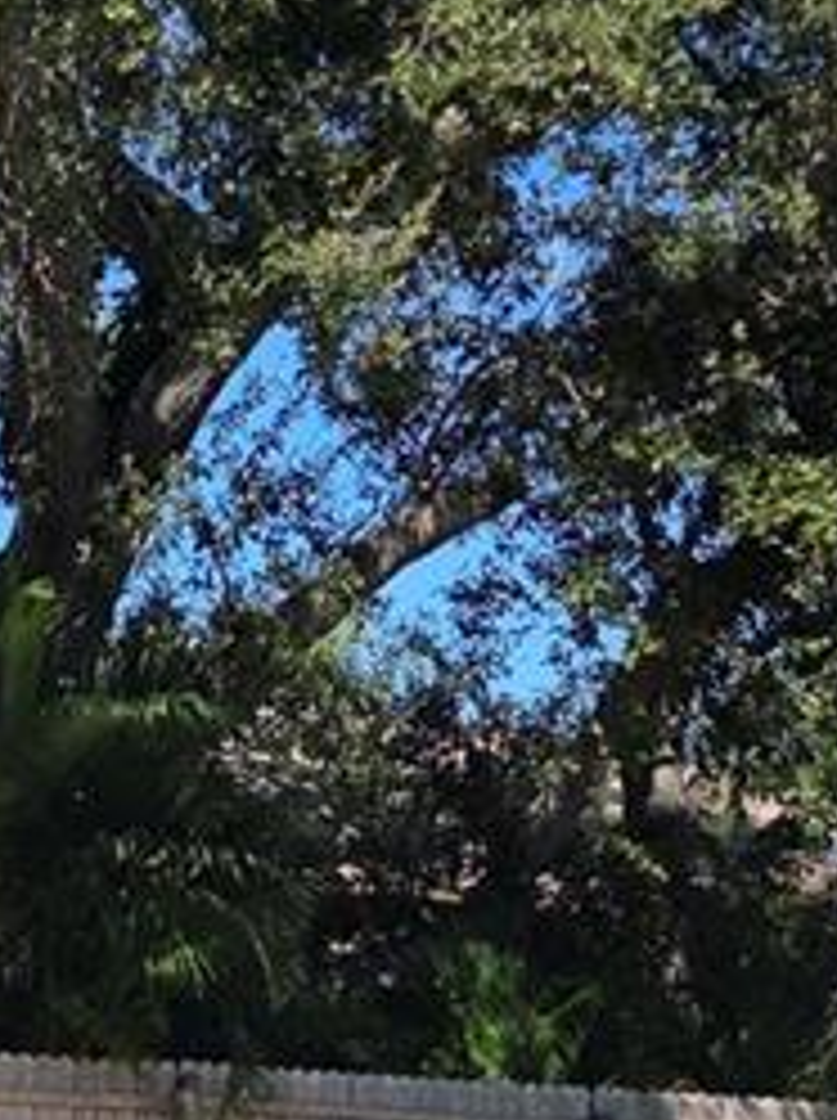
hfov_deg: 12.3
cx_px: -608
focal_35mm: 111
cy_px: 1111
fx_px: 3588
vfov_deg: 17.4
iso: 80
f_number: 1.8
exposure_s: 1/5004
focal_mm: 5.4
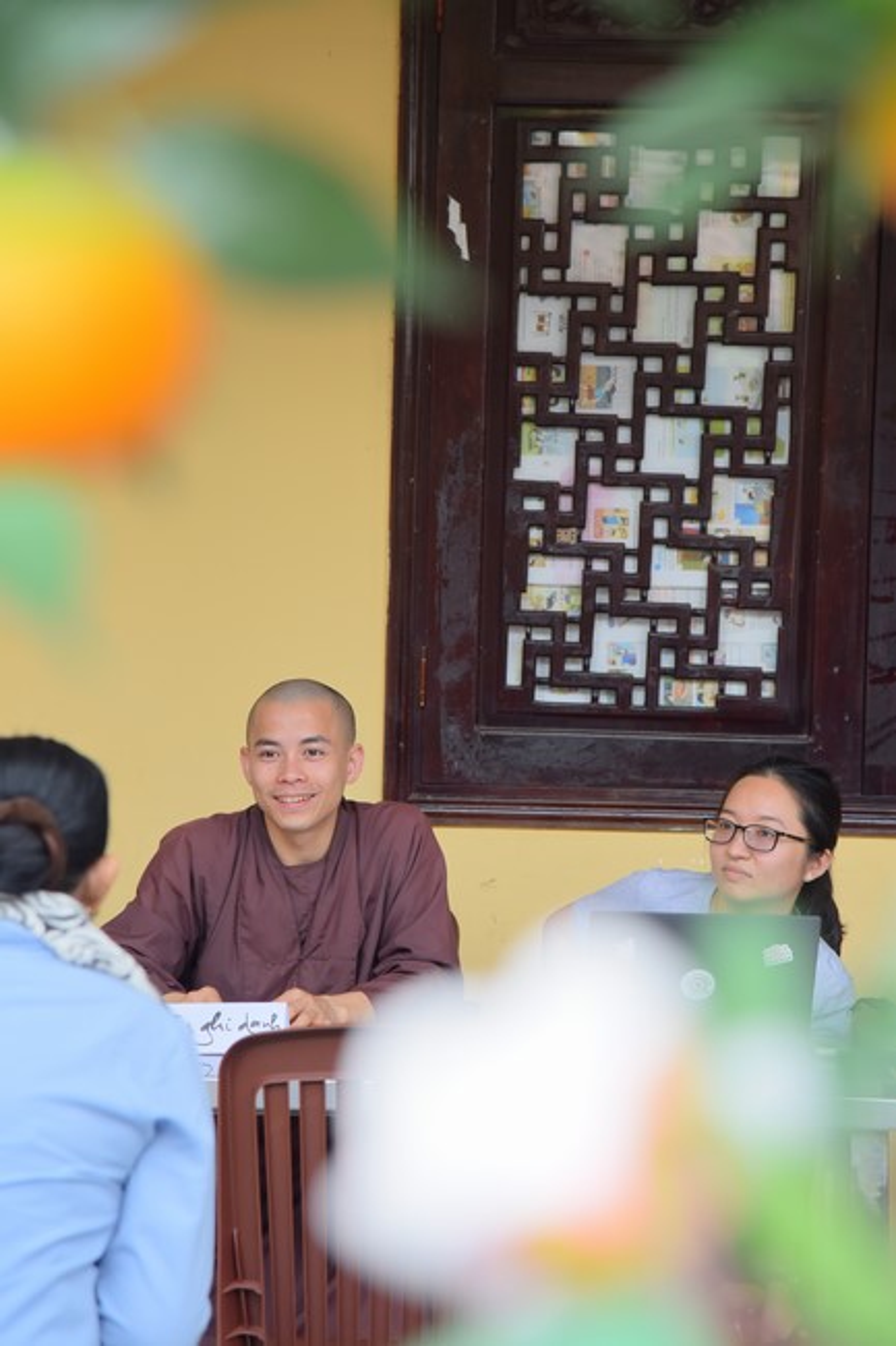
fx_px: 4482
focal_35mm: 120
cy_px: 673
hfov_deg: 11.4
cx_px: 448
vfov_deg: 17.1
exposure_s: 1/125
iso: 500
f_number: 5.6
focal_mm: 120
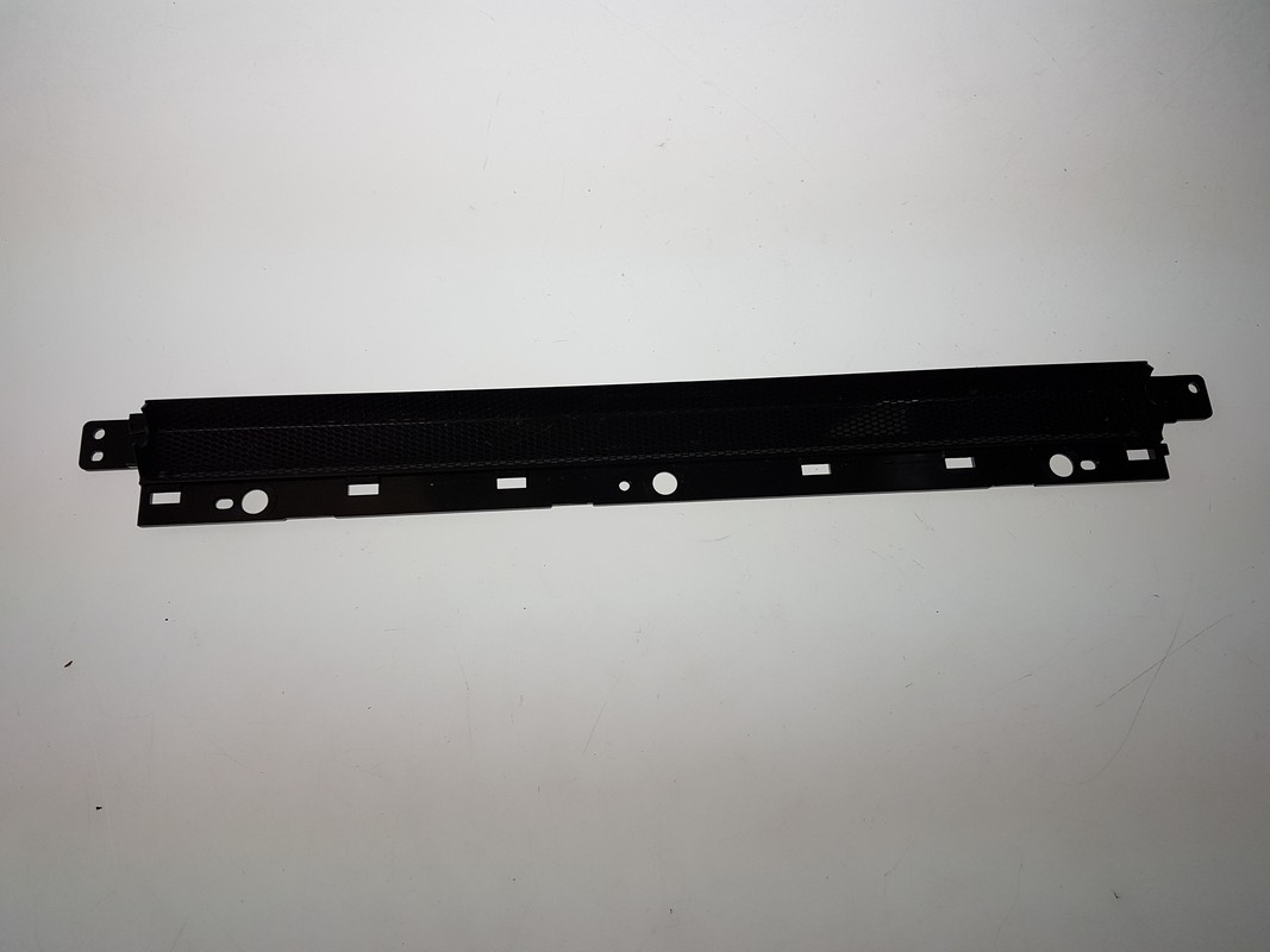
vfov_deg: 53.1
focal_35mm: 26
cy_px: 476
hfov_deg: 67.3
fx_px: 954
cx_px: 635
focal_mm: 4.2
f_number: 1.7
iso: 40
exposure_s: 1/342
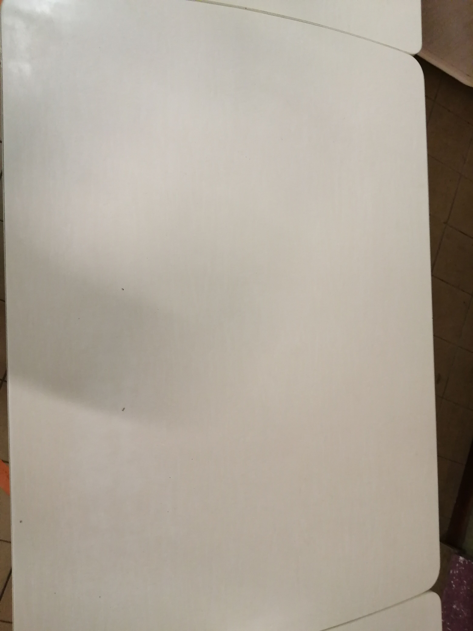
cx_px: 236
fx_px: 474
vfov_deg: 67.3
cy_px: 316
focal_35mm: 26
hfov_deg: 53.1
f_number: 1.8
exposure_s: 1/33.3
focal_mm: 3.46
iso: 320
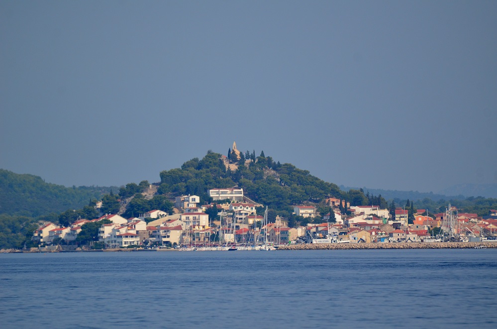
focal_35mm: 450
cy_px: 164
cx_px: 248
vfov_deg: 3.0
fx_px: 6198
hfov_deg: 4.6
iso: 400
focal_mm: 300
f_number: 5.6
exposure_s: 1/2000
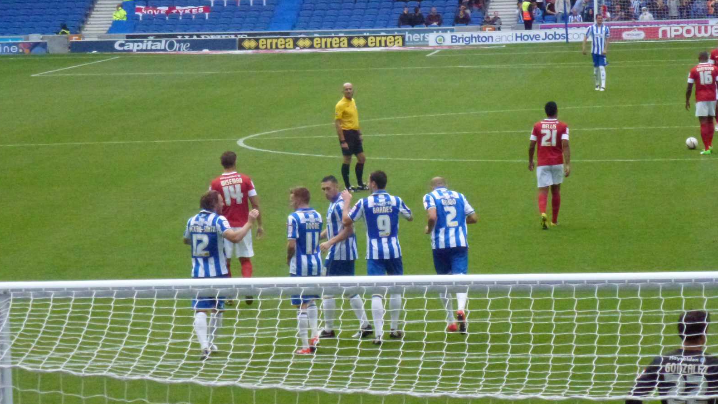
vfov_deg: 6.6
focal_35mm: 185
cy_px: 196
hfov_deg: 11.6
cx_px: 357
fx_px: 3522
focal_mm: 30.1
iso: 1600
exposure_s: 1/1300
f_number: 5.4
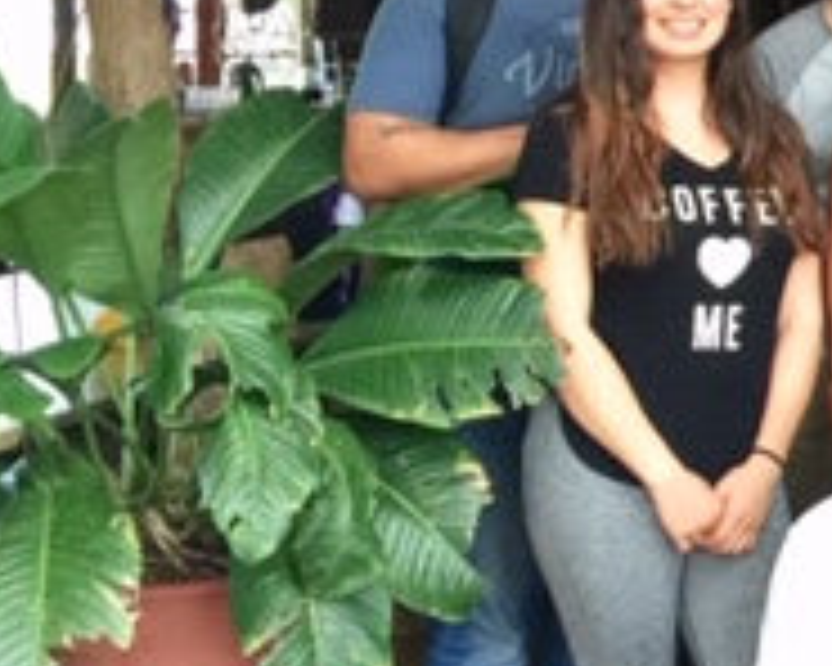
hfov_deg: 17.5
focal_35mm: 98
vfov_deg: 15.6
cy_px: 122
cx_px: 1273
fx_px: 2413
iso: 50
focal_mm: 4.15
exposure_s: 1/30
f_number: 2.2
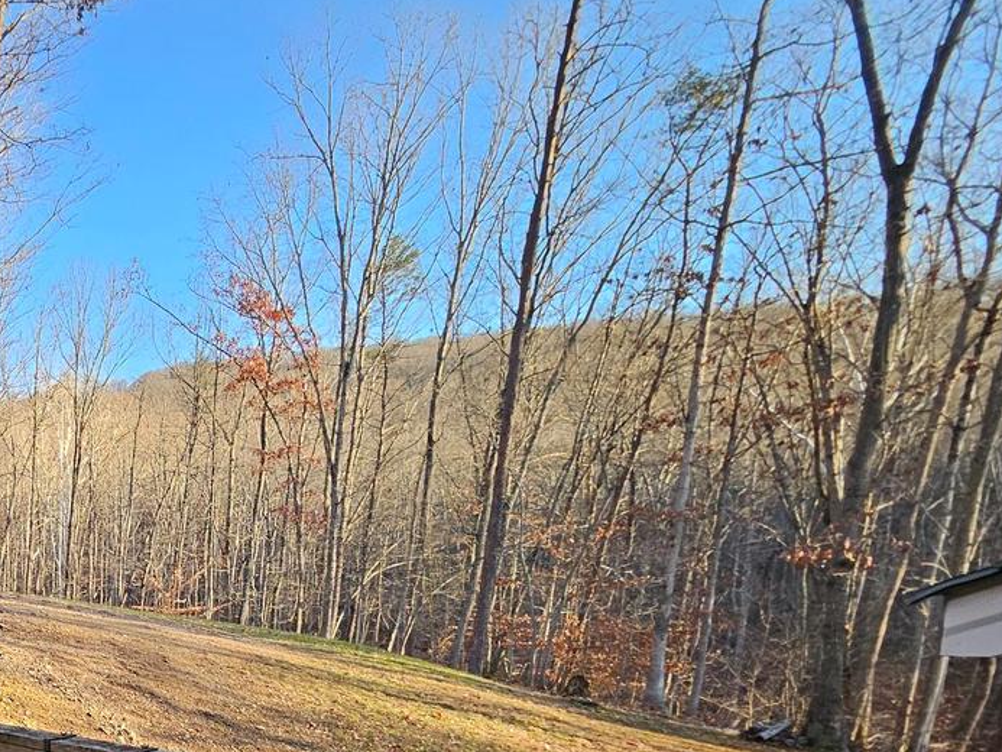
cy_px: 701
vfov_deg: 45.6
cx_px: -35
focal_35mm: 27
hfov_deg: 50.4
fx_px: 782
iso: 64
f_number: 2.2
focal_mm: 1.74
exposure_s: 1/207
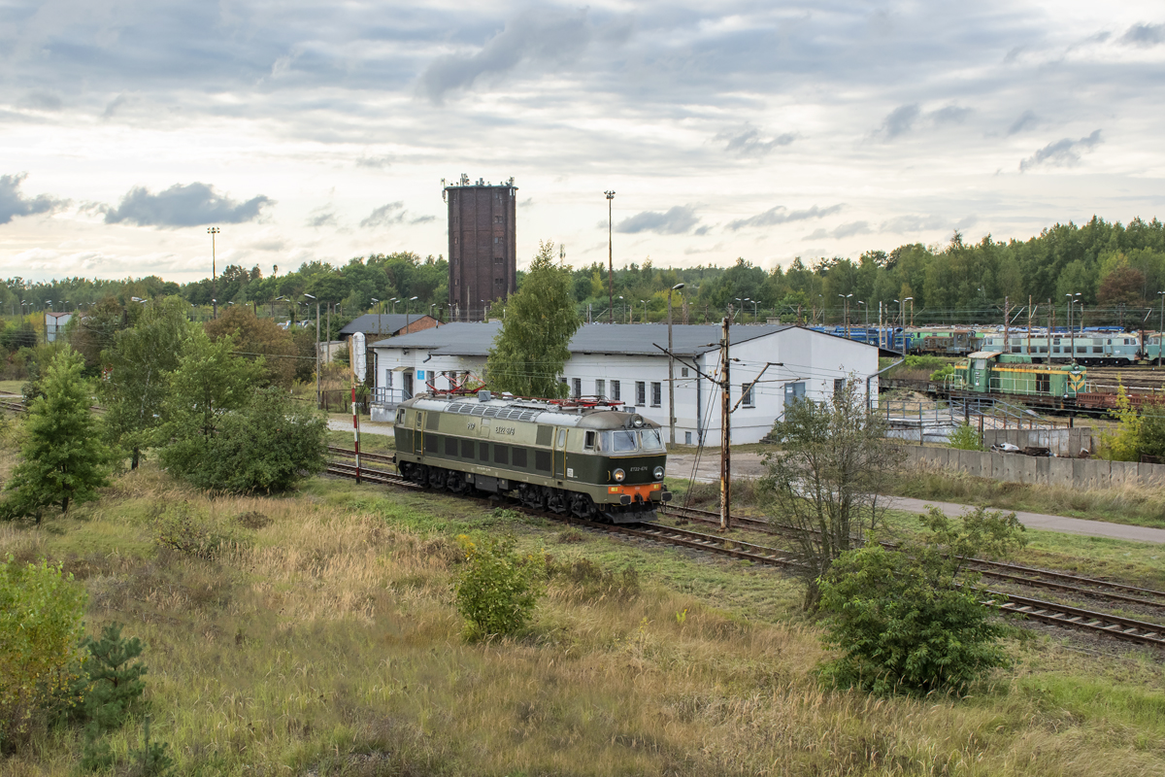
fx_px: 1553
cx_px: 582
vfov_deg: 28.1
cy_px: 388
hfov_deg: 41.1
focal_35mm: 48
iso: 400
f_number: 9
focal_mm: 32
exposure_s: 1/320
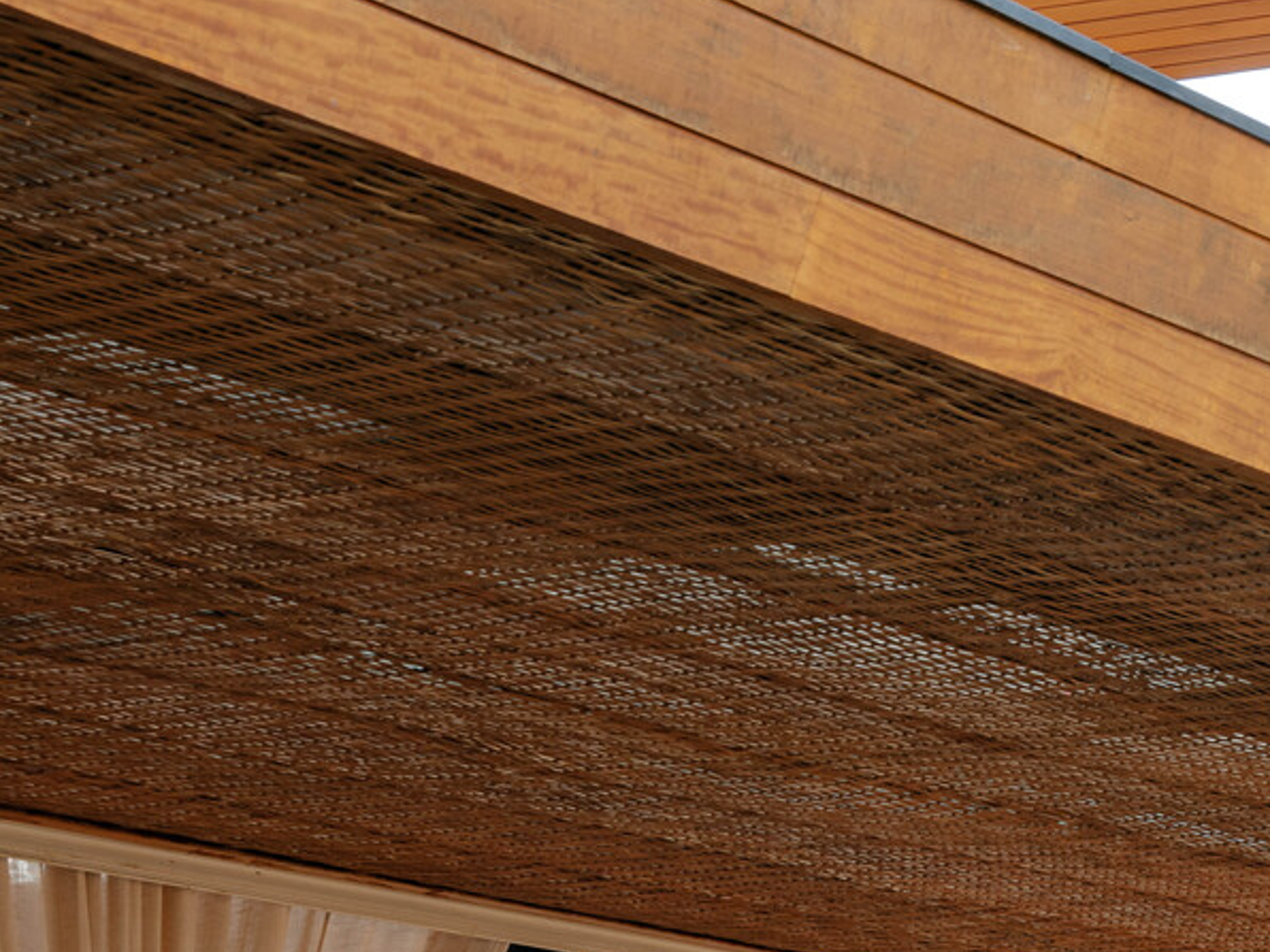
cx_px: 2063
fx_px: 5540
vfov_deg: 9.7
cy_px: 1129
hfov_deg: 12.3
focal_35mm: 151
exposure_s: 1/13
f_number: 9
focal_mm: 56.3
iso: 200
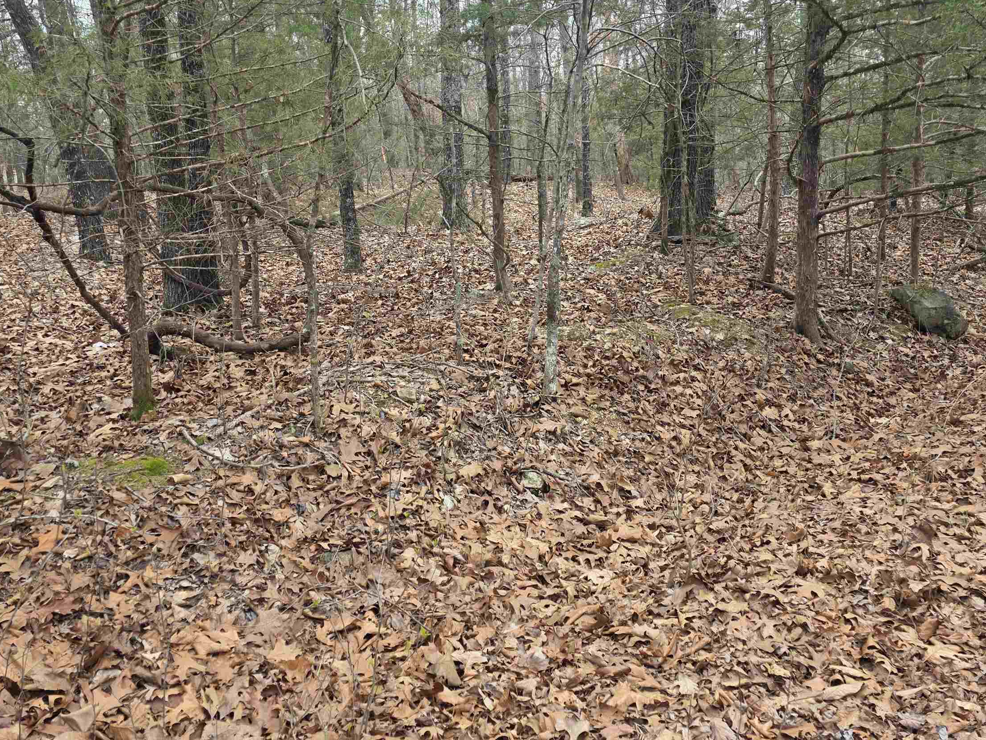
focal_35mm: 32
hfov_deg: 56.7
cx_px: 532
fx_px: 911
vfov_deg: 43.9
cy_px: 297
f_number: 1.7
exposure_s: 1/180
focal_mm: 6.3
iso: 50
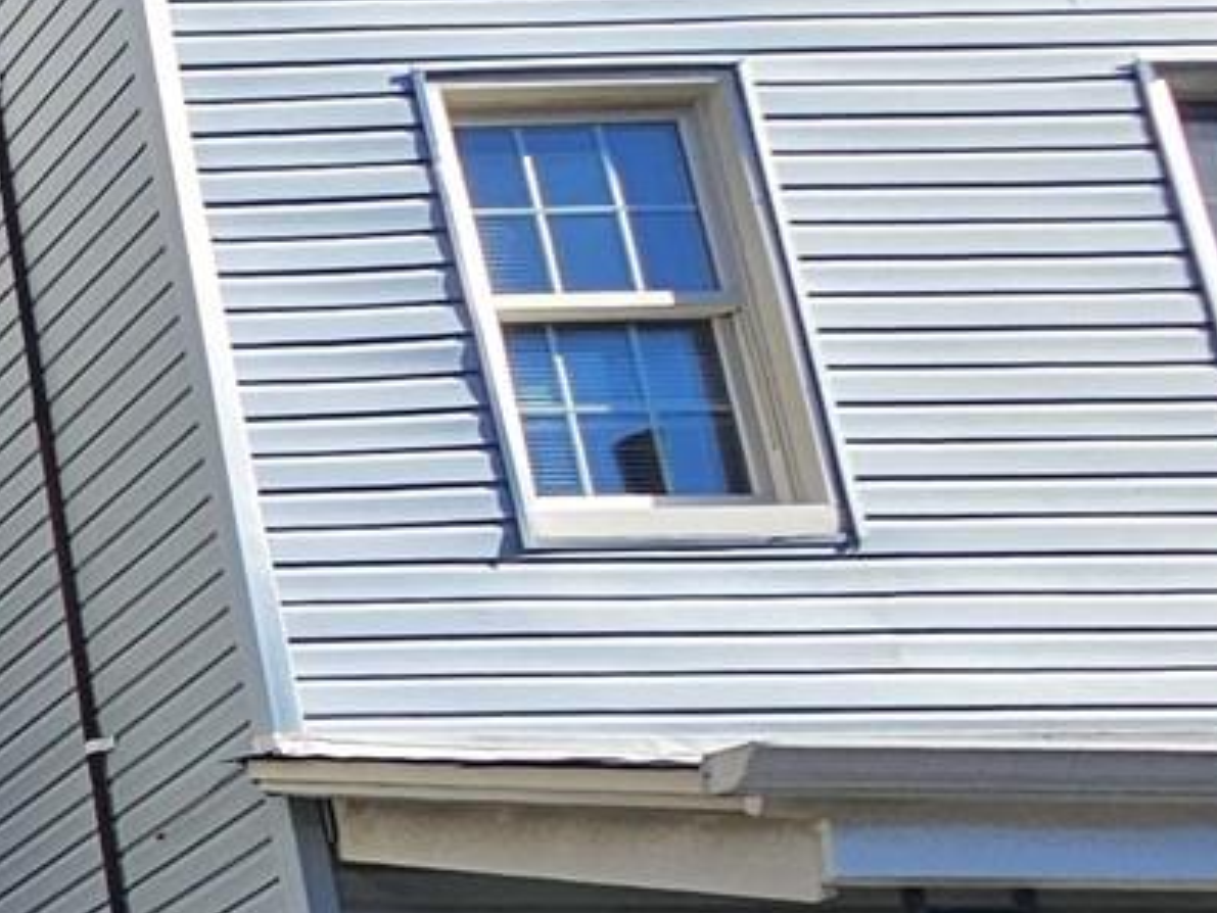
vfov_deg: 19.6
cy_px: 1284
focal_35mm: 67
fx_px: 2356
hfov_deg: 15.7
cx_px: -1631
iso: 50
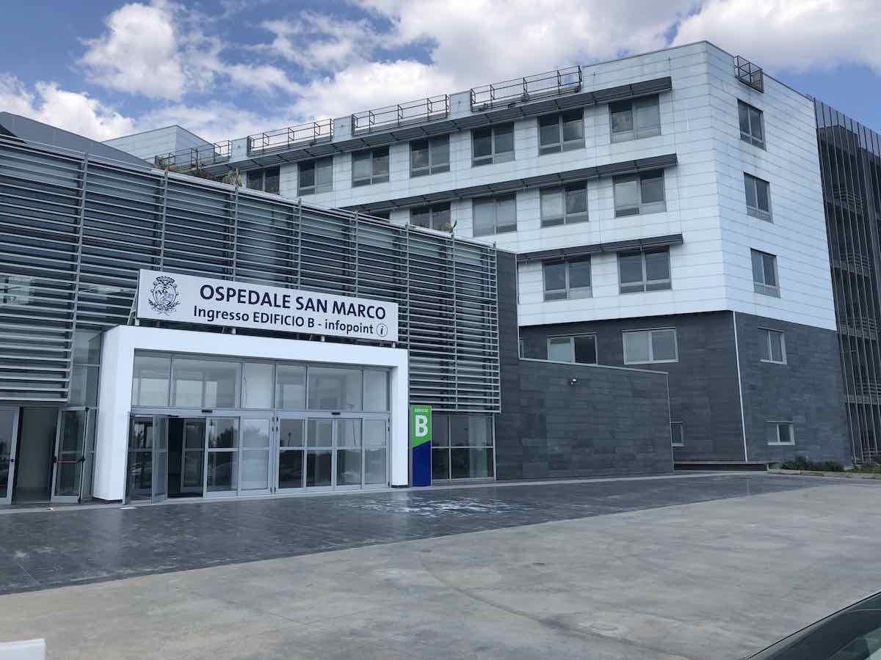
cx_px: 440
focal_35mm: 28
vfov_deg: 49.7
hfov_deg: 63.4
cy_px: 330
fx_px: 713
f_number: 1.8
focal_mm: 4
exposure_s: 1/1779
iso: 20
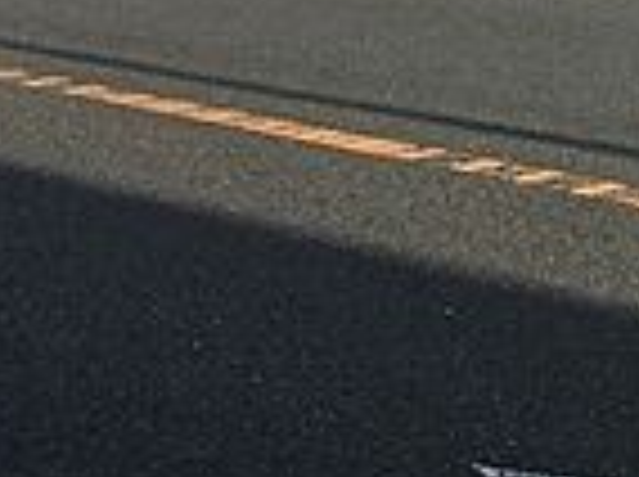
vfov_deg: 10.6
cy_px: -396
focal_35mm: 131
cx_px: 1094
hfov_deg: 13.7
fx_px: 2414
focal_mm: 4.15
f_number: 2.2
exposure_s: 1/1709
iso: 25
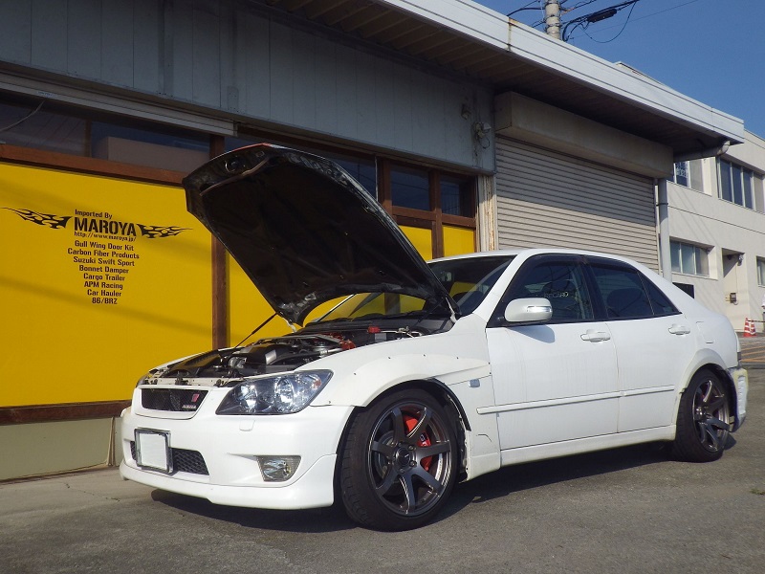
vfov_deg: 41.8
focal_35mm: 34
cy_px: 287
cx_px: 382
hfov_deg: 54.0
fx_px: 751
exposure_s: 1/1000
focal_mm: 6.1
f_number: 4.6
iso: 125
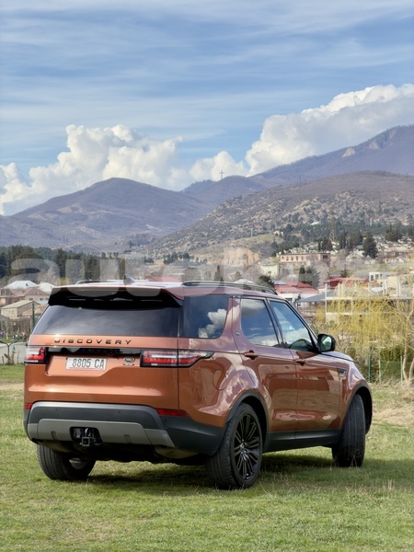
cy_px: 276
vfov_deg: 19.6
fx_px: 1595
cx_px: 207
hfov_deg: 14.8
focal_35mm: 100
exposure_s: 1/638
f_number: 2.8
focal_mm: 16.89
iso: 32
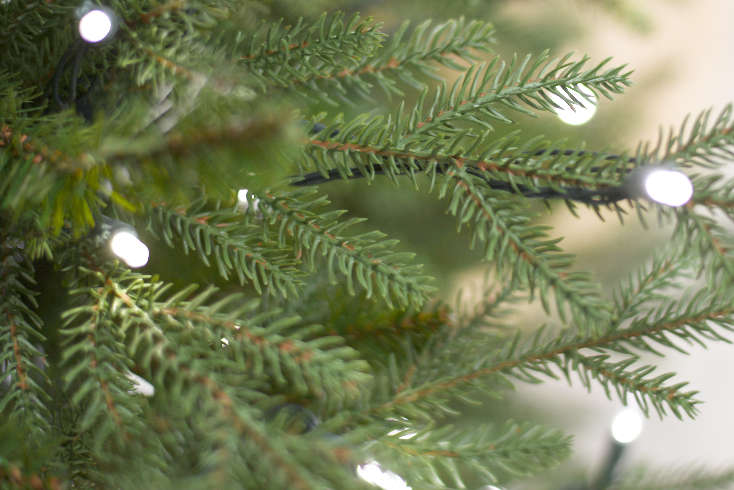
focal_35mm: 80
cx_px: 509
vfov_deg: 17.0
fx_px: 1631
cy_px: 145
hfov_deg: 25.2
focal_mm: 50
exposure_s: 1/20
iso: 100
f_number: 2.2
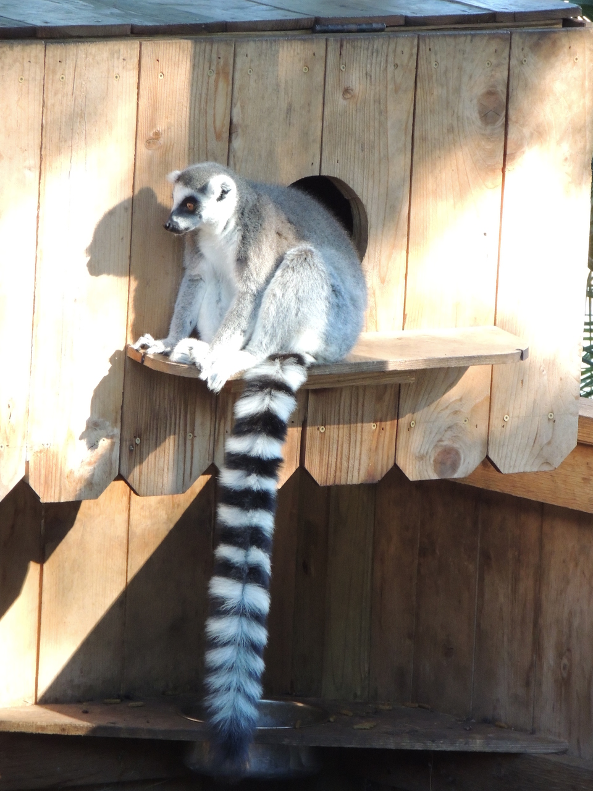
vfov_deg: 5.0
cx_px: 296
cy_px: 396
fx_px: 9136
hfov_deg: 3.7
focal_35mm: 400
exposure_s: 1/200
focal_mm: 71.3
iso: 800
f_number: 4.8
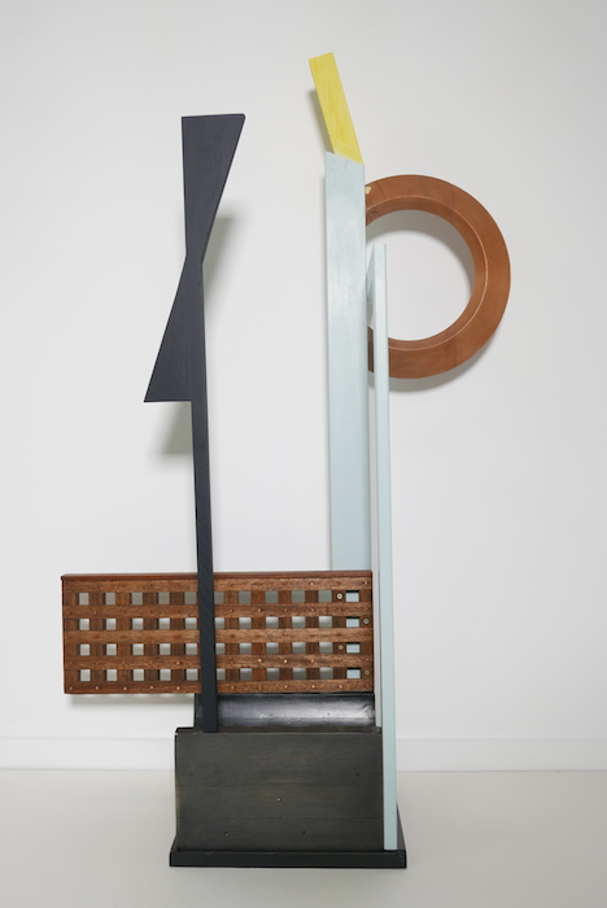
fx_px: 959
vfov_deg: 50.7
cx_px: 304
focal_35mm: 38
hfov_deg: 35.1
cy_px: 454
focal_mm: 17.2
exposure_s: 1/80
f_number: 2.4
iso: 200
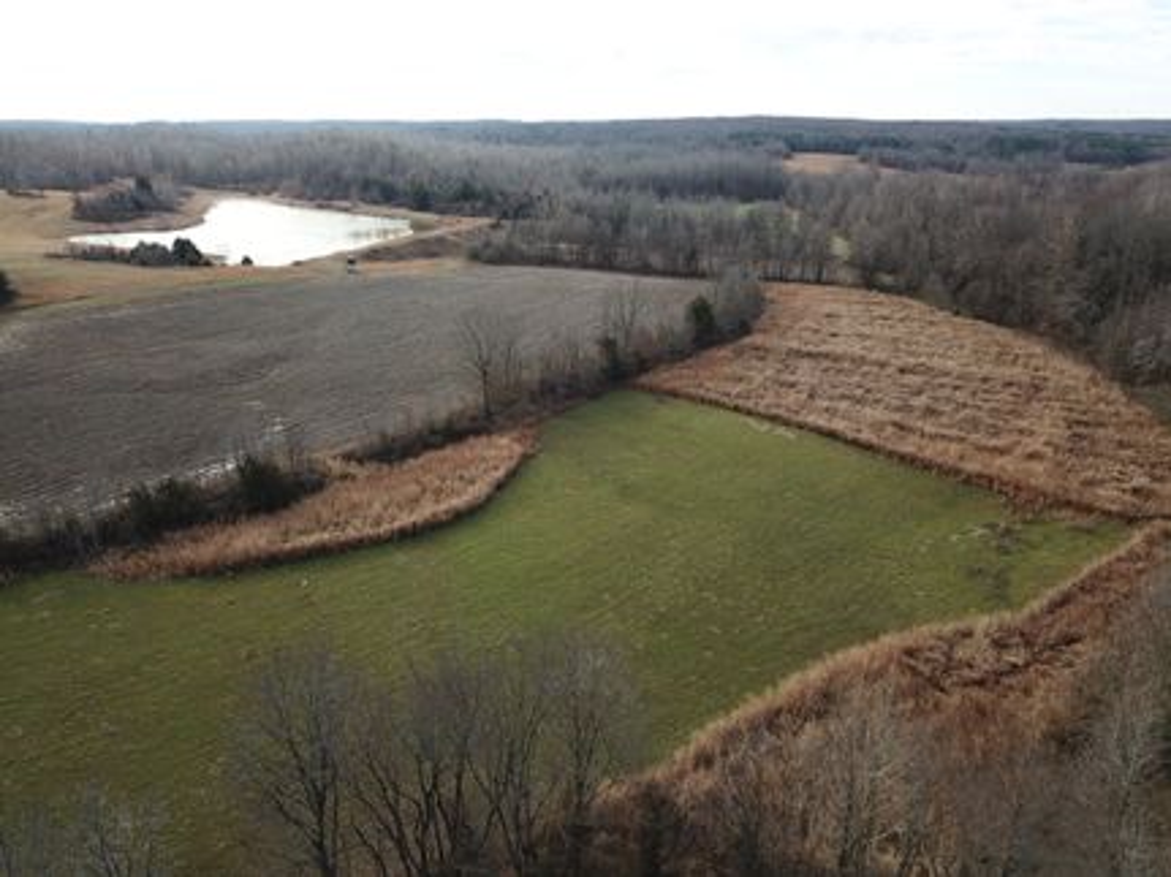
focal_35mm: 26
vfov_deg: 53.0
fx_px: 879
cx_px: 586
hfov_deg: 67.3
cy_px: 438
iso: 100
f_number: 2.2
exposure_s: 1/499
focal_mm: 4.73
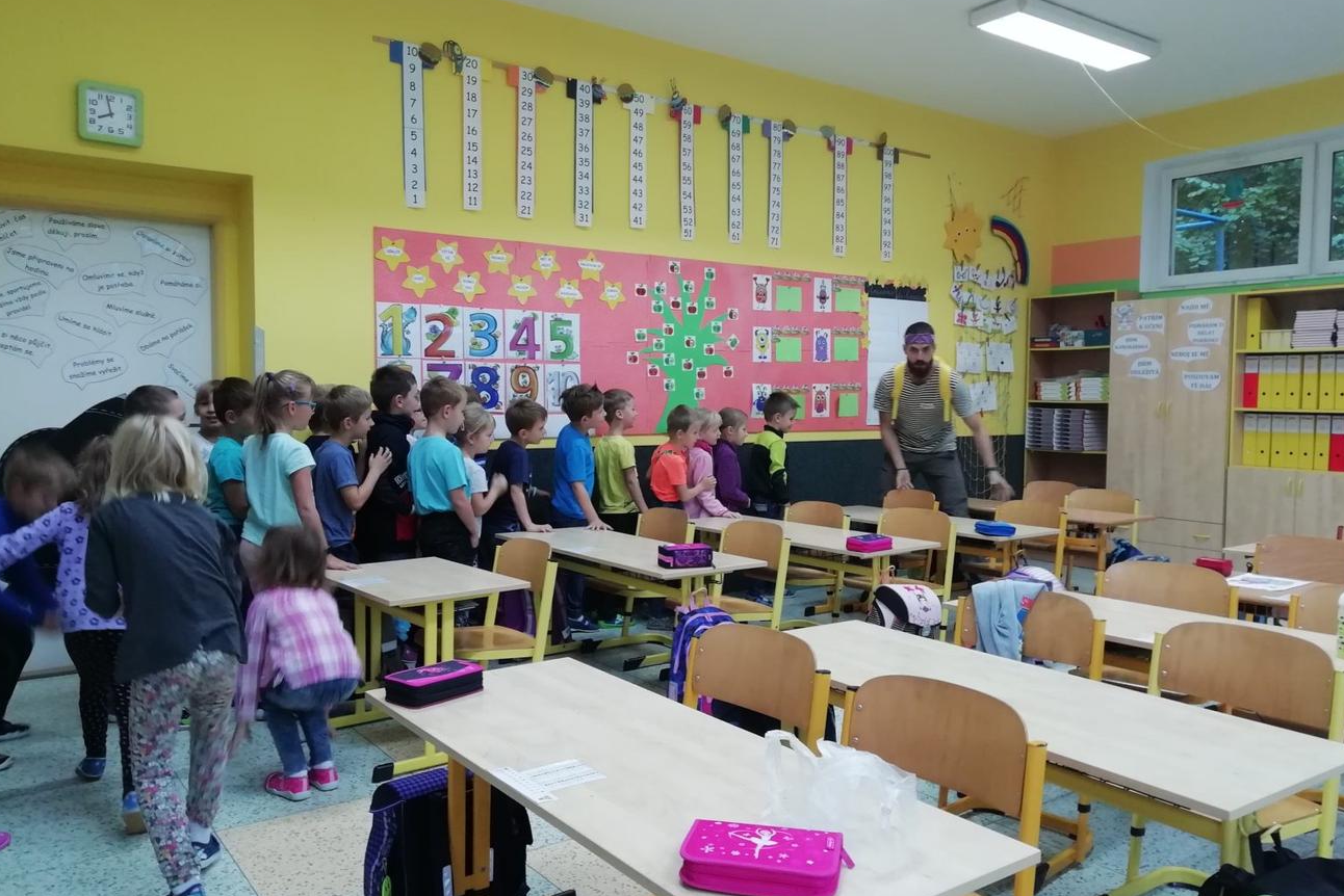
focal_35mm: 28
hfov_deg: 65.5
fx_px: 1046
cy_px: 456
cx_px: 670
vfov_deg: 46.4
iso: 125
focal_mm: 3.46
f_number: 2.2
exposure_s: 1/33.3
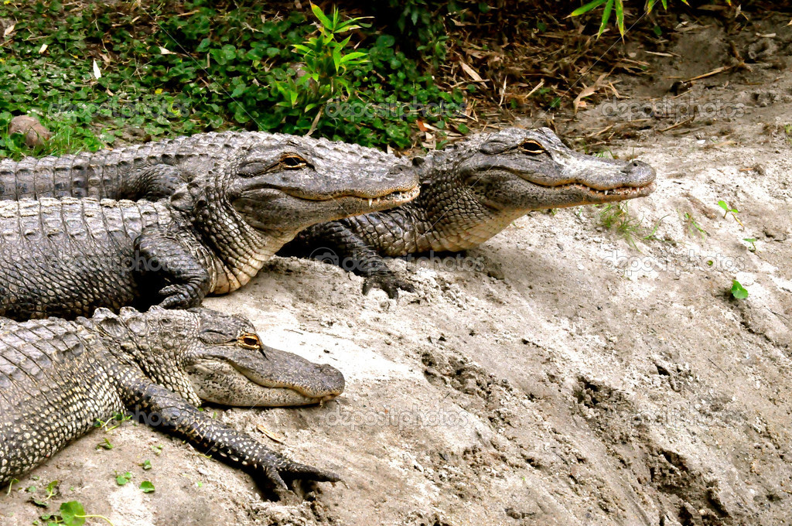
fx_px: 3625
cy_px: 263
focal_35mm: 165
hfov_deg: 12.5
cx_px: 396
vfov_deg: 8.3
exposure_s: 1/1250
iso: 6400
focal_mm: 110
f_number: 18
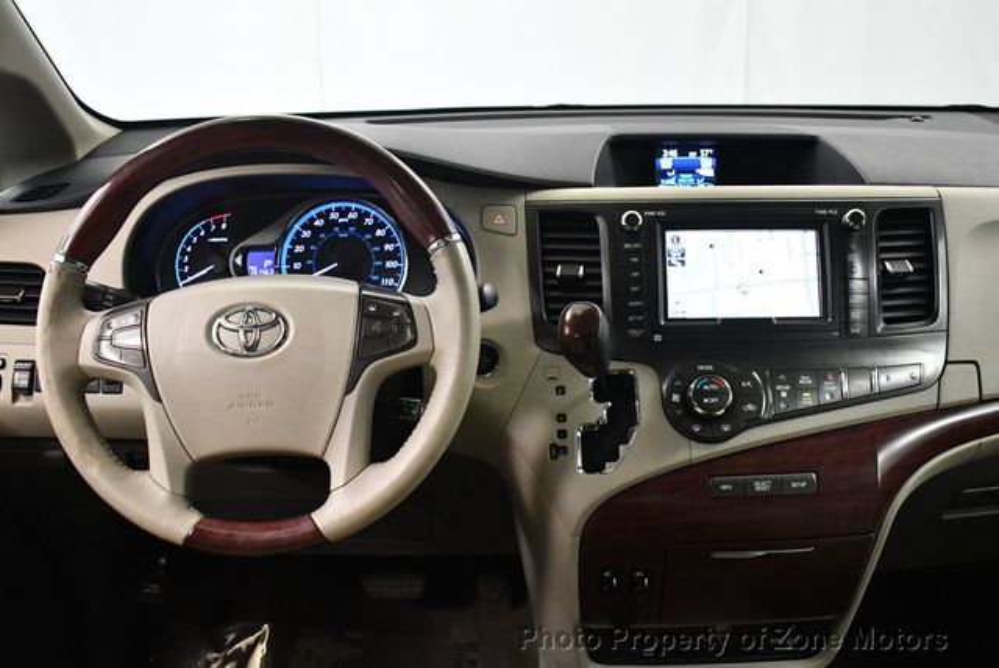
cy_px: 334
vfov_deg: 36.9
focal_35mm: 36
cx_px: 500
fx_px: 1000
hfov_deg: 53.1
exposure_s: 1/125
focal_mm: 18
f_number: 3.5
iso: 2800
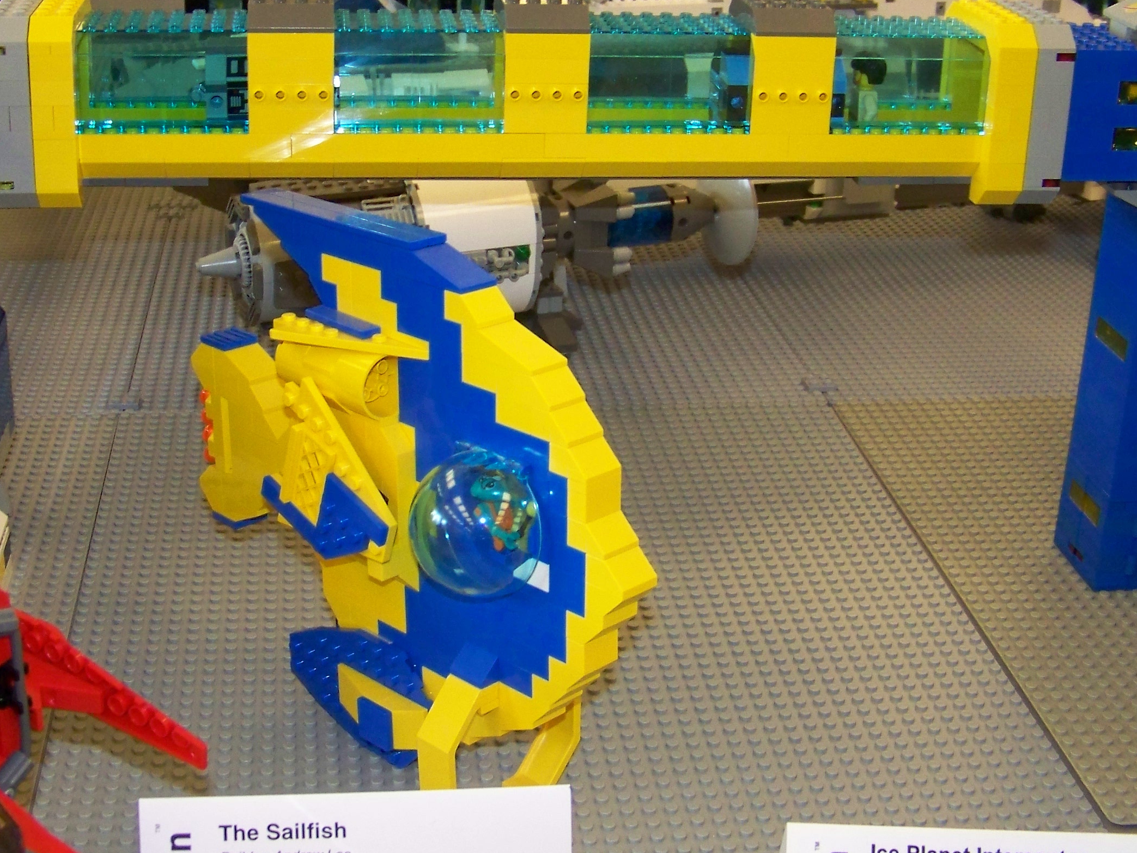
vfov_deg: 27.5
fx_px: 1741
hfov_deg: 36.1
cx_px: 461
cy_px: 341
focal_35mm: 53
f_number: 2.8
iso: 200
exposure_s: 1/30
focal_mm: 5.85
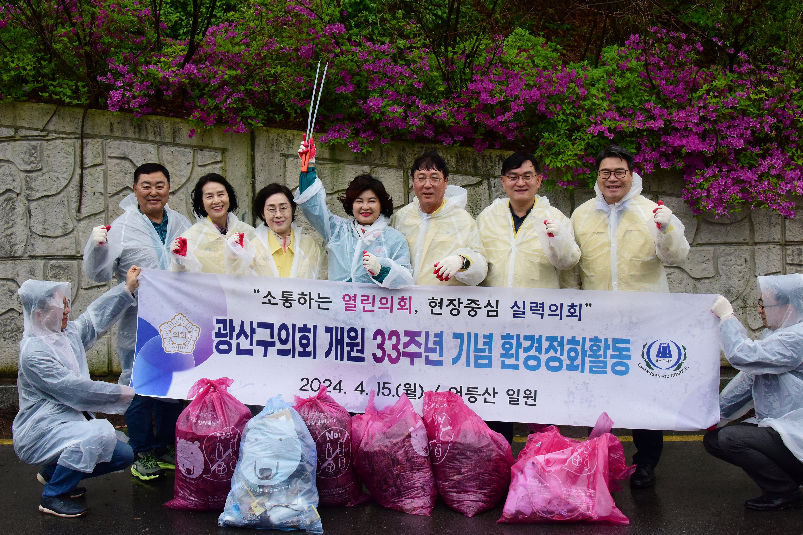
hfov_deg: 50.7
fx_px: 848
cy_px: 268
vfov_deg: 35.1
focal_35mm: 38
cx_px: 402
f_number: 13
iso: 1600
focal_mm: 38
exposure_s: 1/640
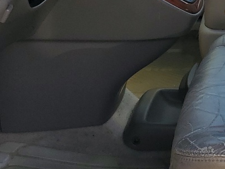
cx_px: 246
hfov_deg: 18.4
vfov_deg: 14.0
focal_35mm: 103
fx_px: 669
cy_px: -27
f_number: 1.5
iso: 50
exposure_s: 1/1000
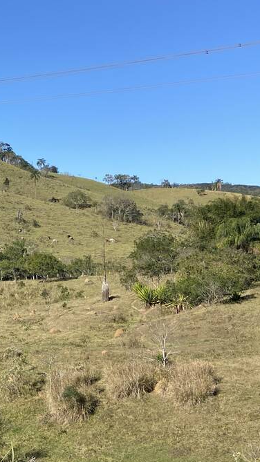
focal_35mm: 61
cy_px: 201
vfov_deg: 34.3
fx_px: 748
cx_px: -186
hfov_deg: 16.8
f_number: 1.8
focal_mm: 4.25
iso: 32
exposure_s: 1/2066
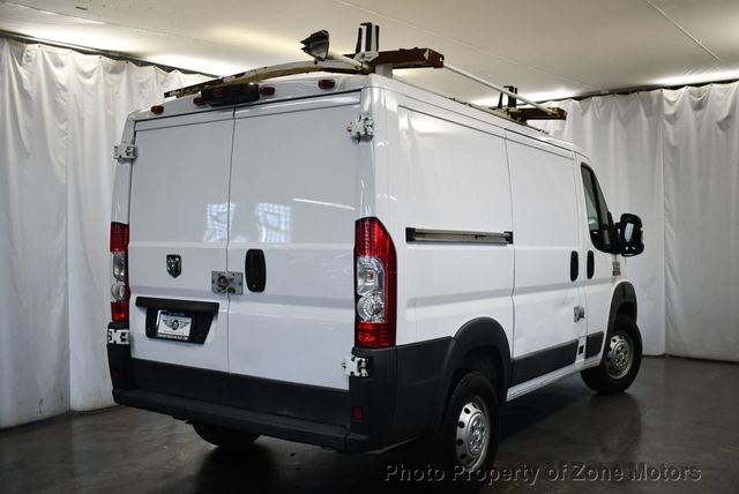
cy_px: 247
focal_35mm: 36
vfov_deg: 36.9
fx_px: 740
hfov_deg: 53.1
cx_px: 370
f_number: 3.5
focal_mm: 18
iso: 800
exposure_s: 1/250
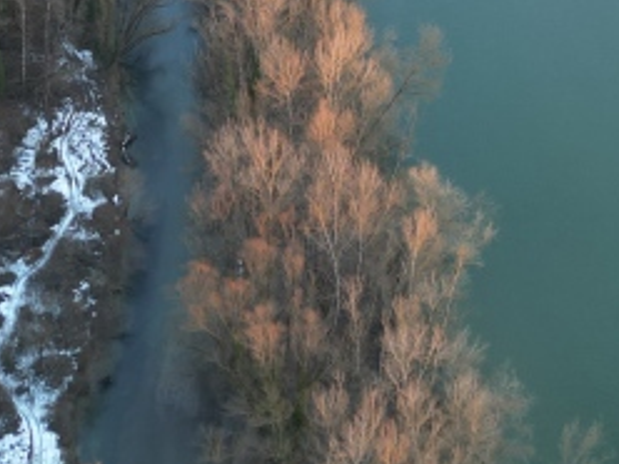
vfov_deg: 14.7
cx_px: 255
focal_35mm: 99
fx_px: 1770
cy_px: -17
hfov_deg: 19.8
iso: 100
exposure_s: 1/20
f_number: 1.7
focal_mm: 6.72
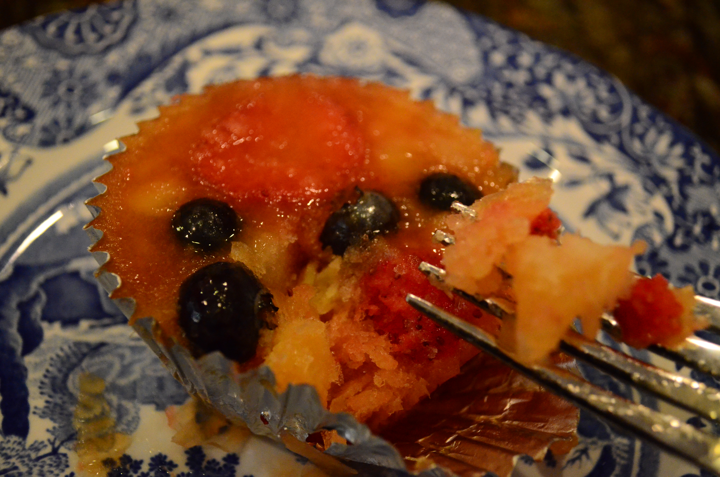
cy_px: 238
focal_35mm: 48
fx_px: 958
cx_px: 360
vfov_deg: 28.0
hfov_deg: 41.2
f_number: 4.8
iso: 5000
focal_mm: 32
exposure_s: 1/160
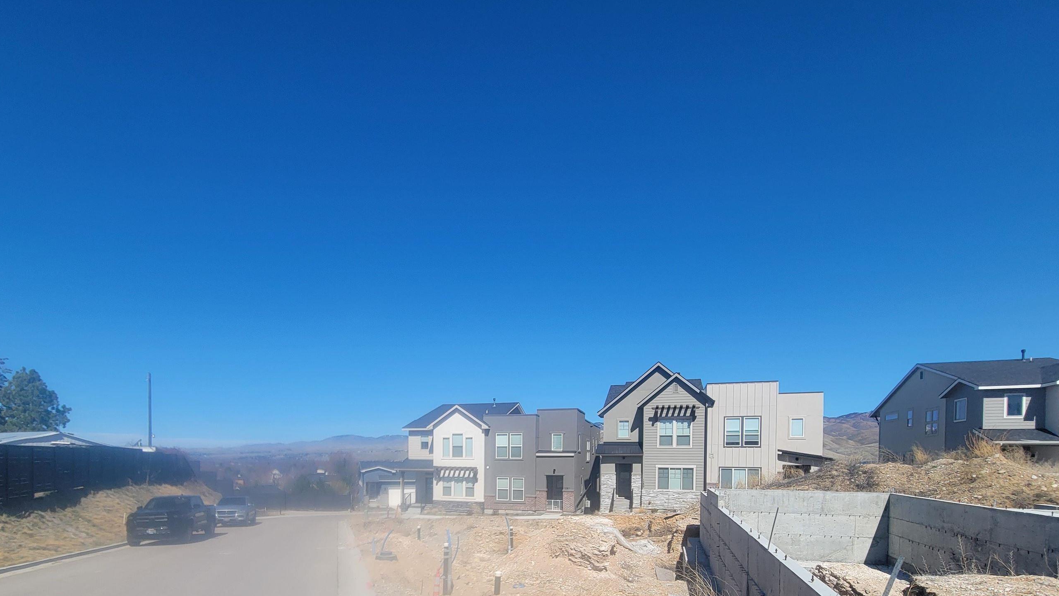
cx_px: 480
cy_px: 471
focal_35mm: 17
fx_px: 477
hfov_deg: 95.6
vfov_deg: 59.3
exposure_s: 1/2246
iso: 50
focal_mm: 2.2
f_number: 2.2
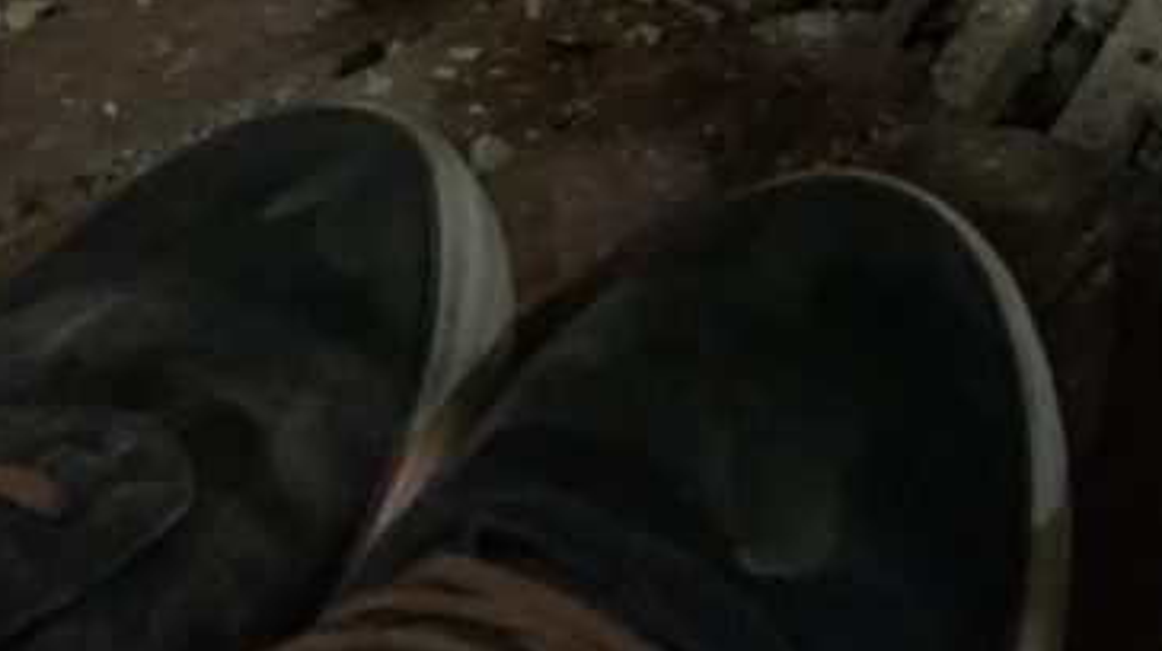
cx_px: 1261
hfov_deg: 22.6
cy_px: -105
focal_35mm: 89
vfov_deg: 13.2
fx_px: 2740
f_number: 2.2
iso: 800
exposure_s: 1/17
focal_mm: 4.15
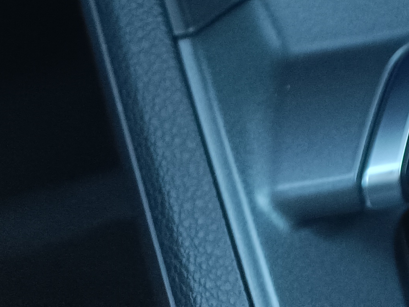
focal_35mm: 94
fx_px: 1110
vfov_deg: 13.6
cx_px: 747
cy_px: -291
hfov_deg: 17.0
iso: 583
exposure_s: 1/33.3
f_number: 1.88
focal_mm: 5.59
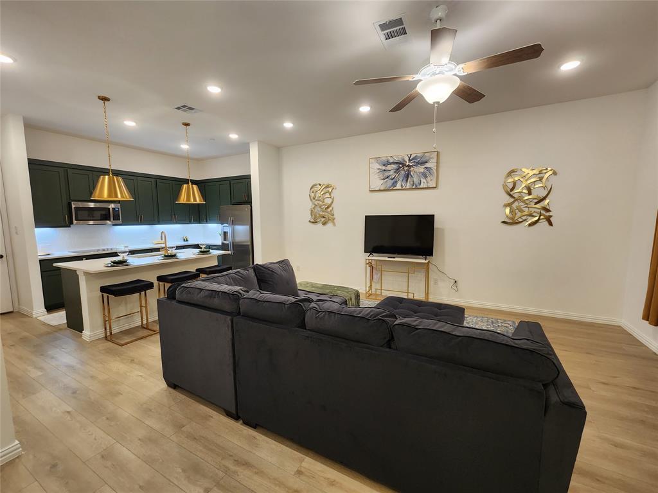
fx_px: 247
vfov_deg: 89.9
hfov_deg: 106.2
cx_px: 329
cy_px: 246
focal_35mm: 13
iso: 200
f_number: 2.2
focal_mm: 2.2
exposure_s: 1/60
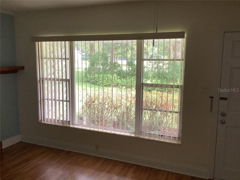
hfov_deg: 58.4
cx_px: 120
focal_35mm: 31
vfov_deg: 45.4
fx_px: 215
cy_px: 90
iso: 64
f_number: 2.4
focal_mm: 3.3
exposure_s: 1/100
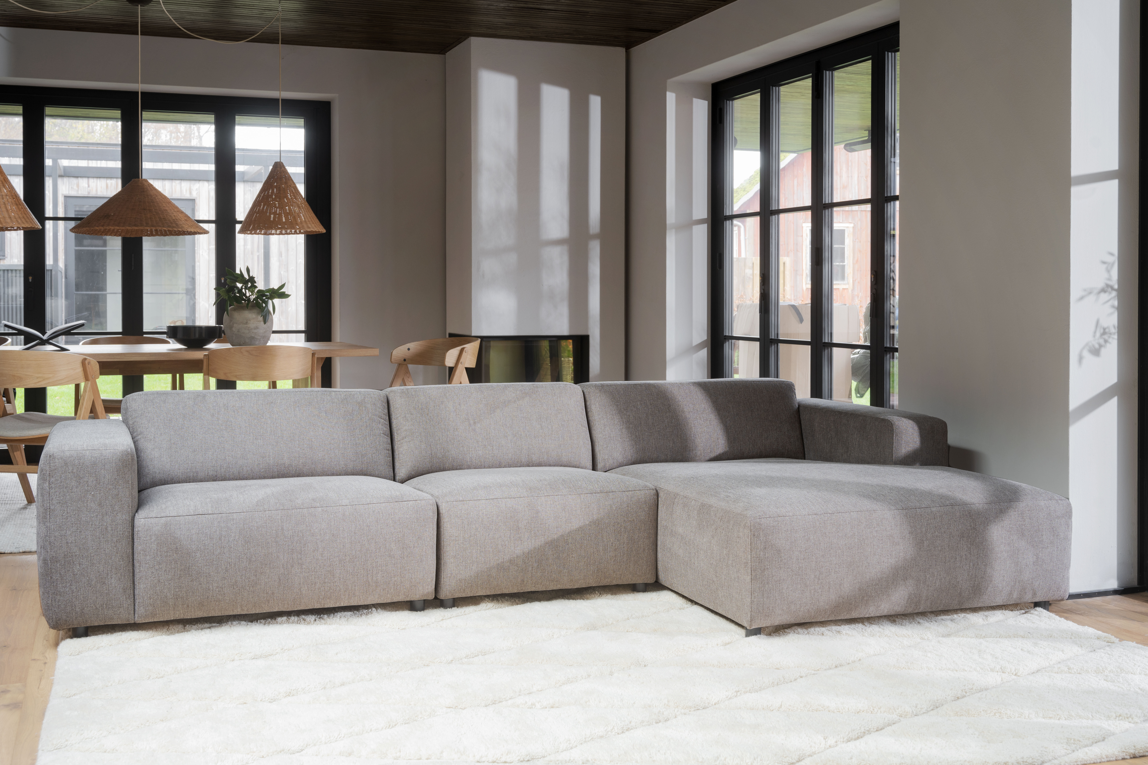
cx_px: 574
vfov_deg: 33.4
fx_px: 1275
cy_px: 382
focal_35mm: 40
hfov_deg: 48.5
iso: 100
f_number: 7.1
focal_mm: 40
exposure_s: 1/2.5
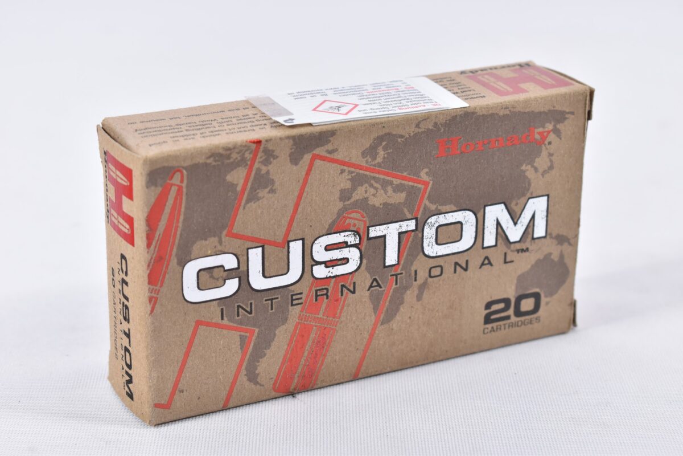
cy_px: 228
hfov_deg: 24.6
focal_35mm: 82
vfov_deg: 16.6
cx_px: 342
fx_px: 1565
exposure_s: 1/50
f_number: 5.6
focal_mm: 55
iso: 640
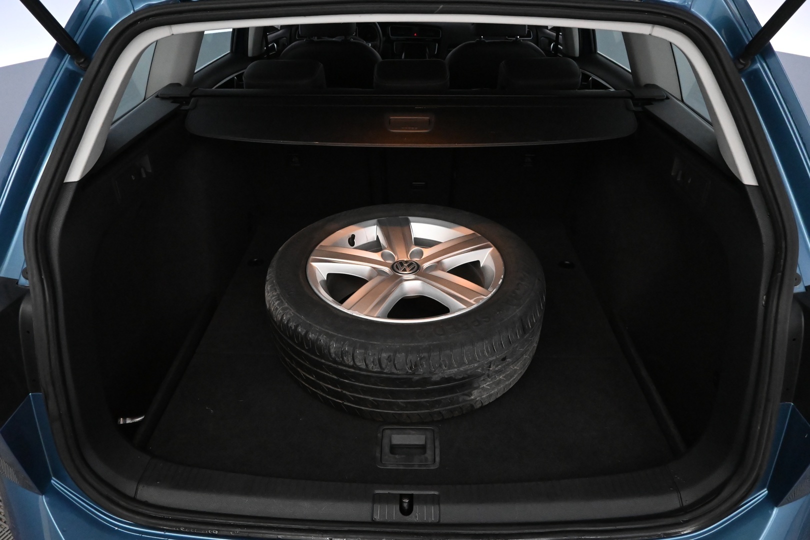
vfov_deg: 53.1
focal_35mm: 24
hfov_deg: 73.7
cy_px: 270
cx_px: 405
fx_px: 540
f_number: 5.6
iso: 6400
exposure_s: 1/160
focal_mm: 16
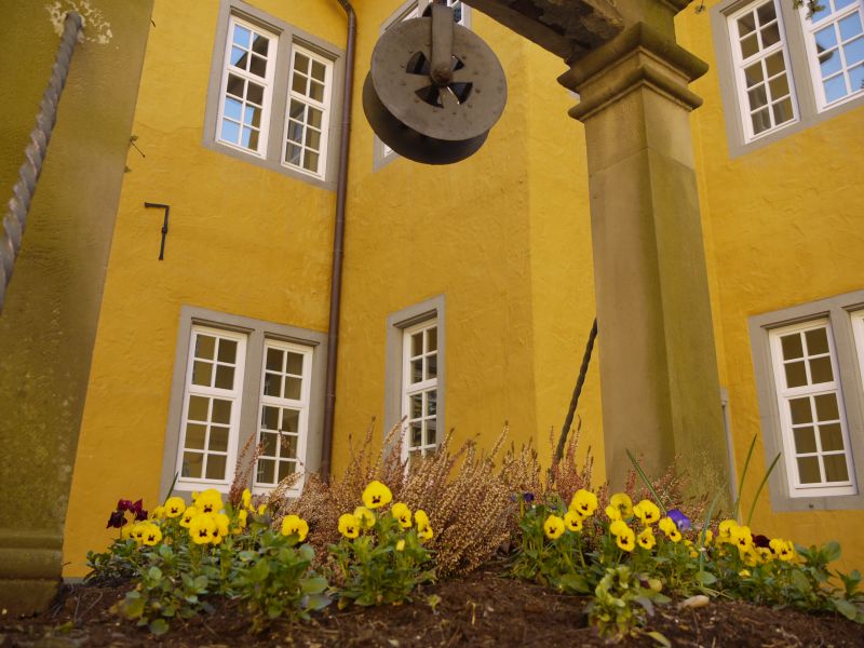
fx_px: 699
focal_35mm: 28
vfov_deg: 49.7
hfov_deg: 63.4
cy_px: 324
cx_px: 432
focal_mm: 14
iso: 100
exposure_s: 1/125
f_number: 4.5
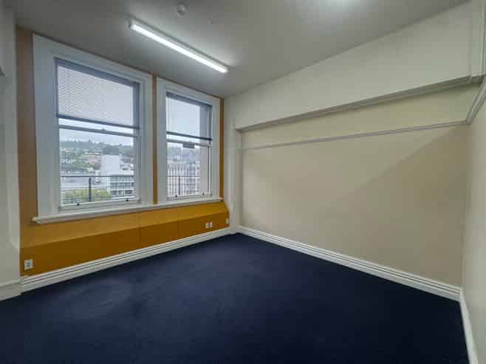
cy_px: 182
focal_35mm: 14
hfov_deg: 102.1
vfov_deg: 85.6
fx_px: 196
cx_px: 243
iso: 64
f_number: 2.2
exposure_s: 1/100
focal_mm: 2.22
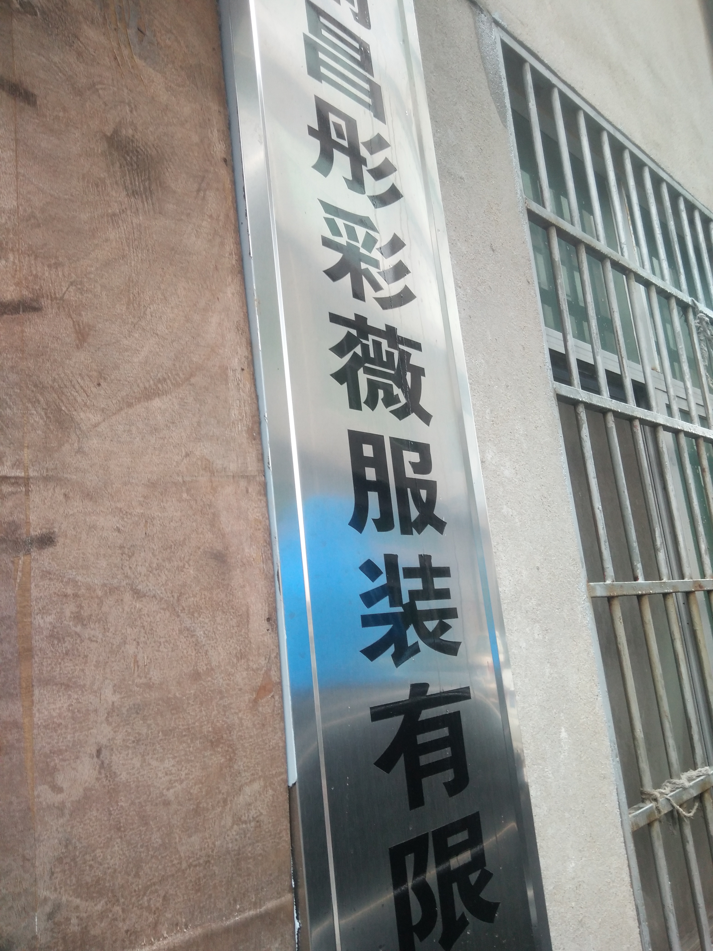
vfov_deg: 79.0
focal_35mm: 21
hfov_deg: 63.4
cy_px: 476
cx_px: 356
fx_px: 577
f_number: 2.2
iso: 70
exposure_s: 1/33.3
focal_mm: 3.66
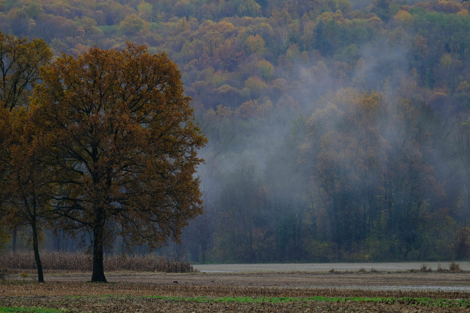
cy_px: 157
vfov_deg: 5.0
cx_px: 236
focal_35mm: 274
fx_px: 3577
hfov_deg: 7.5
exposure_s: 1/125
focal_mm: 181.9
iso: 400
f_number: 6.4
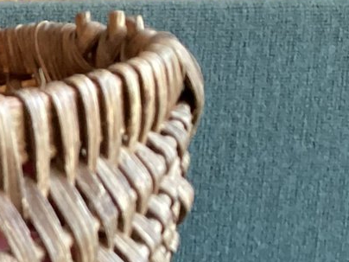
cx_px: -297
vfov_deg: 12.7
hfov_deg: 14.7
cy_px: 245
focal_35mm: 116
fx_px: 1170
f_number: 2.4
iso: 320
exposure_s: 1/25
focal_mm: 3.3
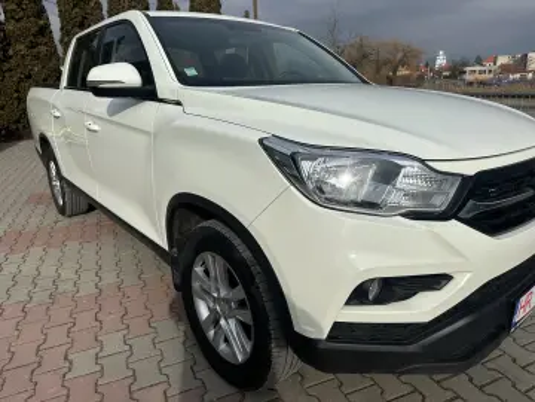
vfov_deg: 56.8
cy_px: 201
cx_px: 268
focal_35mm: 24
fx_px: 371
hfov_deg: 71.6
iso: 80
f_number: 1.78
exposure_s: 1/12048
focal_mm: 6.86
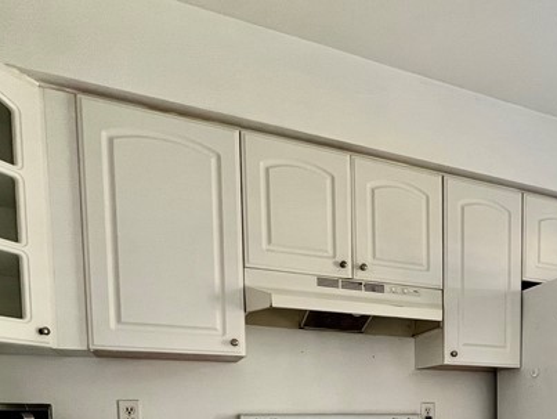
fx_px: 531
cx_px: 475
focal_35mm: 33
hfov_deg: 50.5
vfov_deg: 36.7
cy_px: 454
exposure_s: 1/99
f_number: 1.8
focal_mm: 1.57
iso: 200
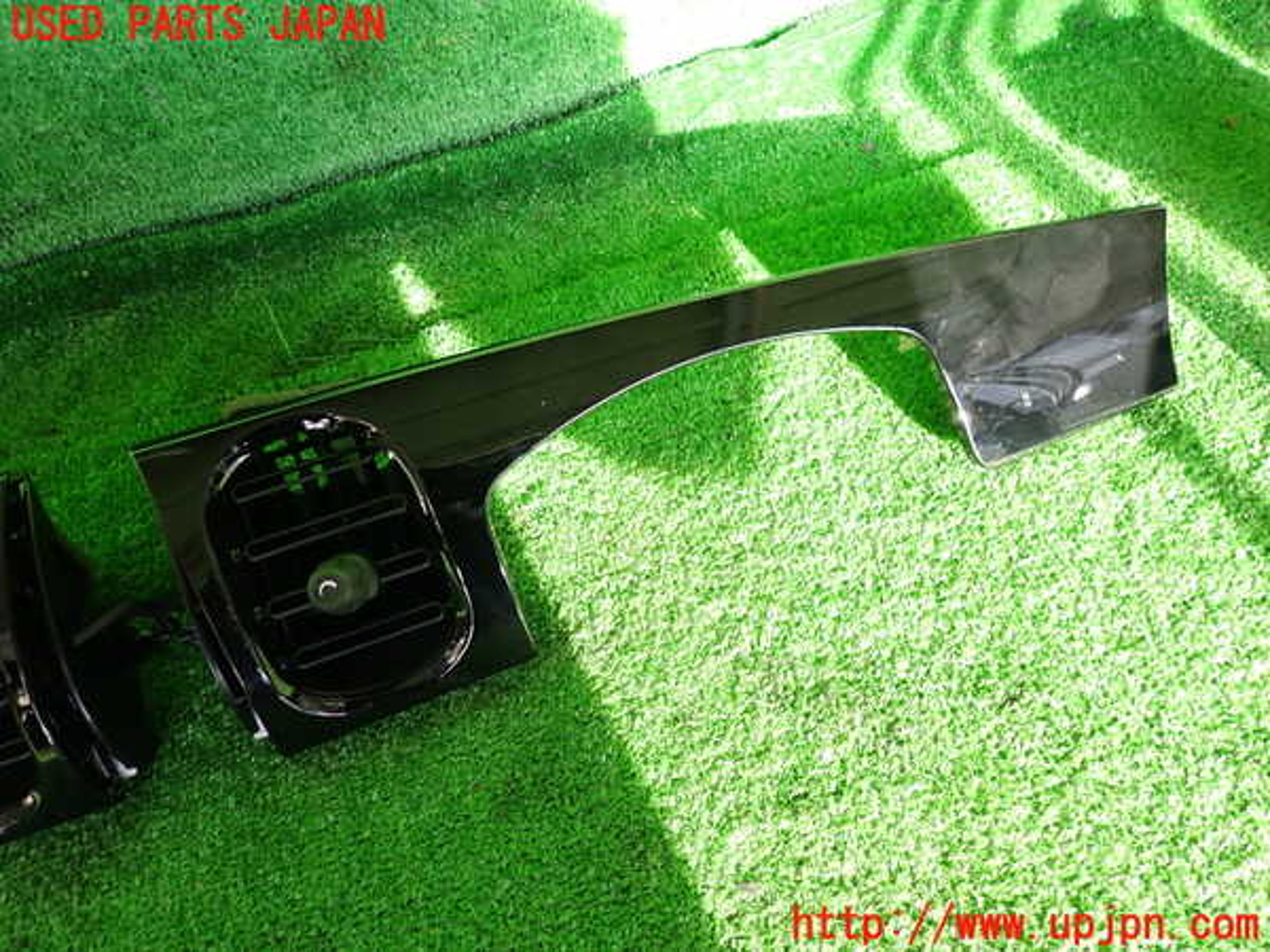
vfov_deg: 54.9
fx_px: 917
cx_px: 635
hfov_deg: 69.4
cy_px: 476
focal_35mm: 25
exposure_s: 1/60
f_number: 2
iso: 100
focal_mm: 4.5
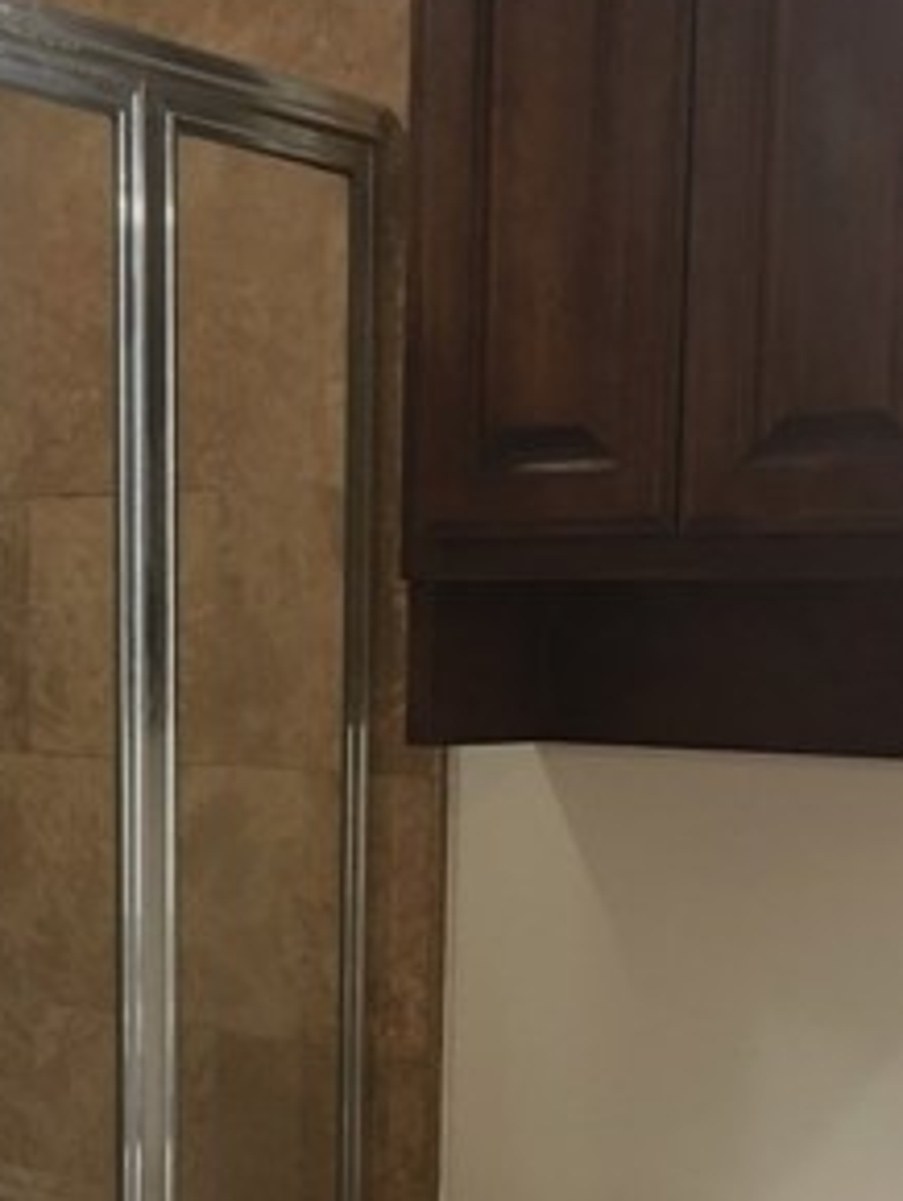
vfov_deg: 29.6
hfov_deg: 22.9
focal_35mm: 64
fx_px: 2223
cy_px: 936
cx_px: 302
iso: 64
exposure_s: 1/15
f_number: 2.2
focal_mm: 4.15
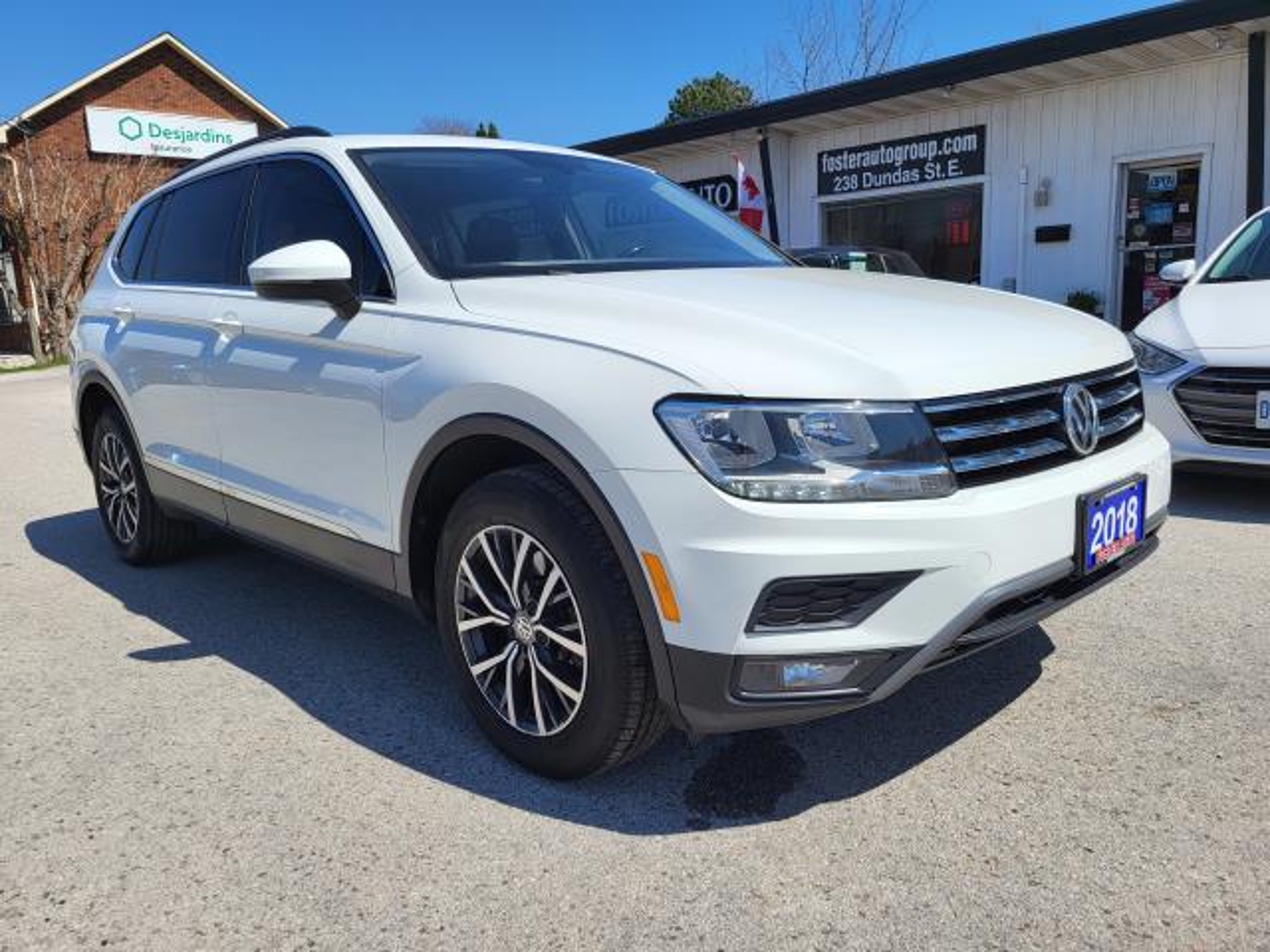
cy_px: 476
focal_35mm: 26
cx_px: 635
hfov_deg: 67.3
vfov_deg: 53.1
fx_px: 954
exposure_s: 1/3628
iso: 40
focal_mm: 5.4
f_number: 1.8
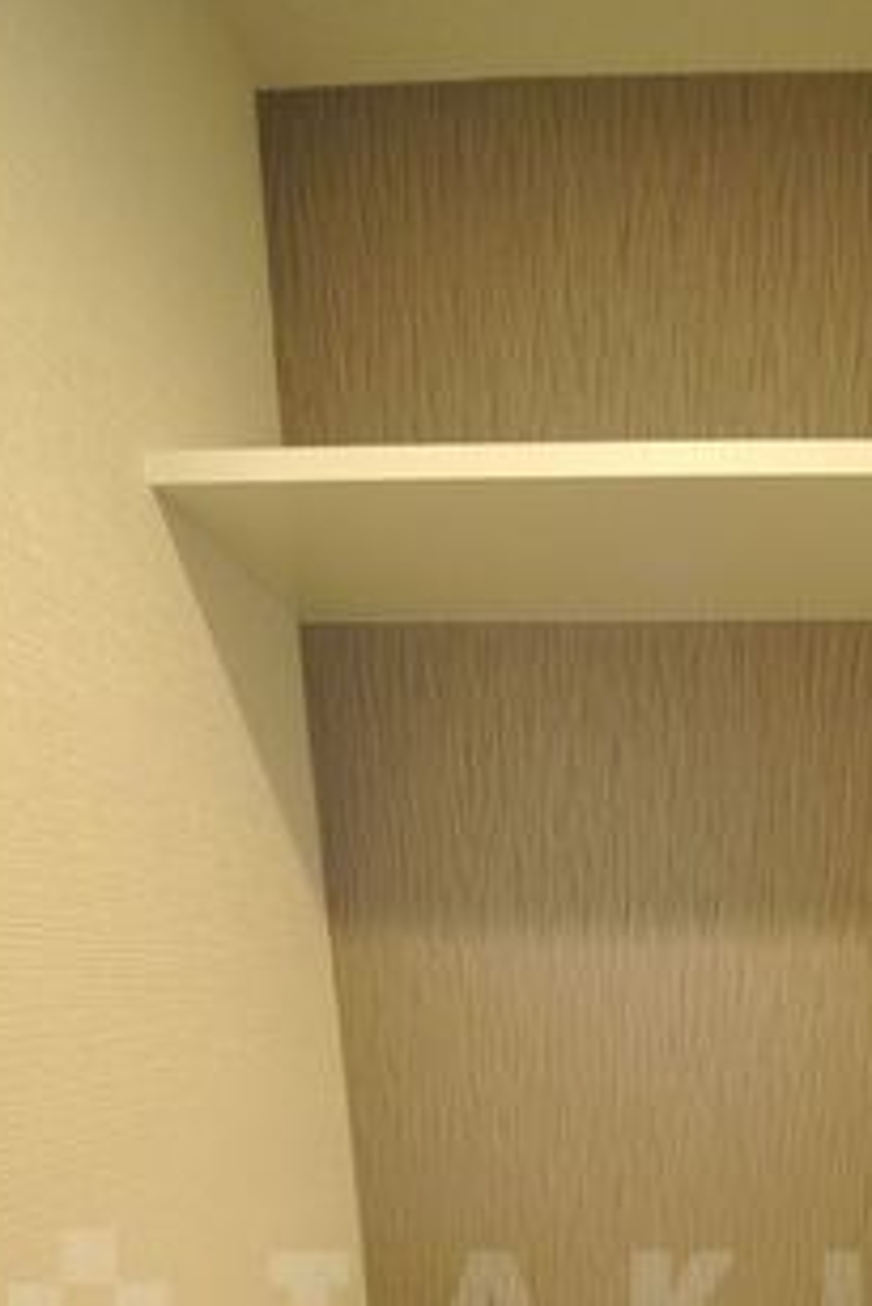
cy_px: 1310
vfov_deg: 55.0
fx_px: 907
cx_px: 647
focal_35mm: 25
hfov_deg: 49.4
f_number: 4.5
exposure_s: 1/40
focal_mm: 8
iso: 800
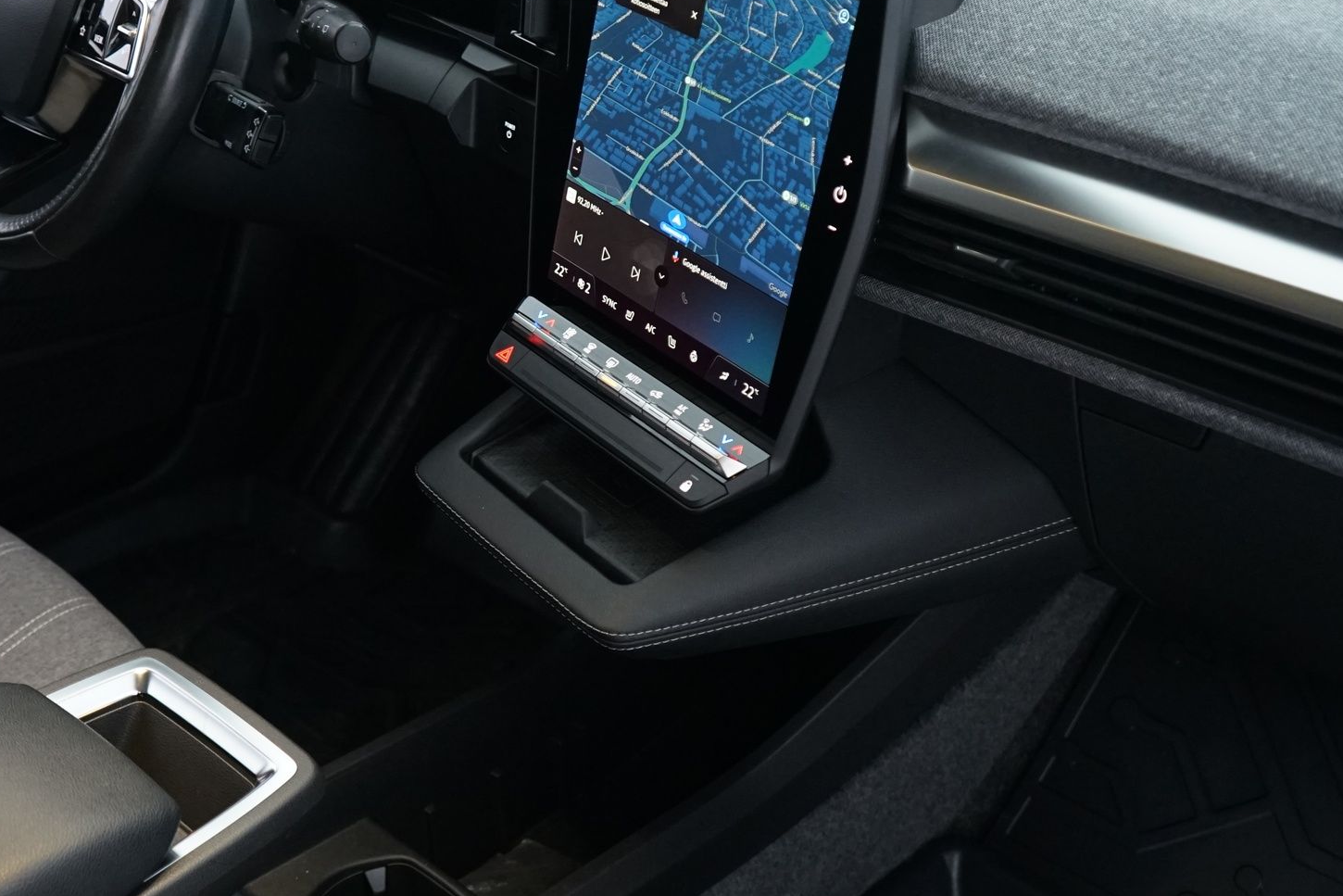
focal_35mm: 50
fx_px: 1865
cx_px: 496
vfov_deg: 27.0
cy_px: 388
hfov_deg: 39.3
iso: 2000
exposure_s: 1/15
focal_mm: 29
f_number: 4
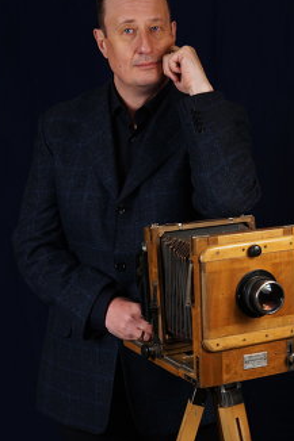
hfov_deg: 16.9
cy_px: 201
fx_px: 988
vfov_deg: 25.2
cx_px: 159
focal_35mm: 81
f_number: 2.8
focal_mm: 45
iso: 400
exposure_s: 1/80
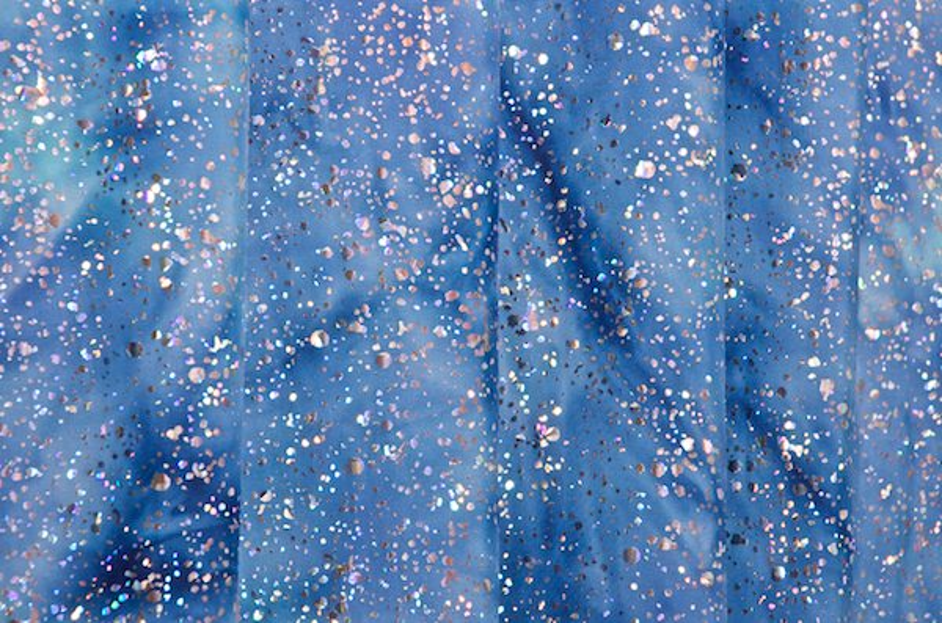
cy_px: 312
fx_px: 5286
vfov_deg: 6.7
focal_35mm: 202
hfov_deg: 10.2
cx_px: 471
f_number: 10
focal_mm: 135
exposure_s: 1/800
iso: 400
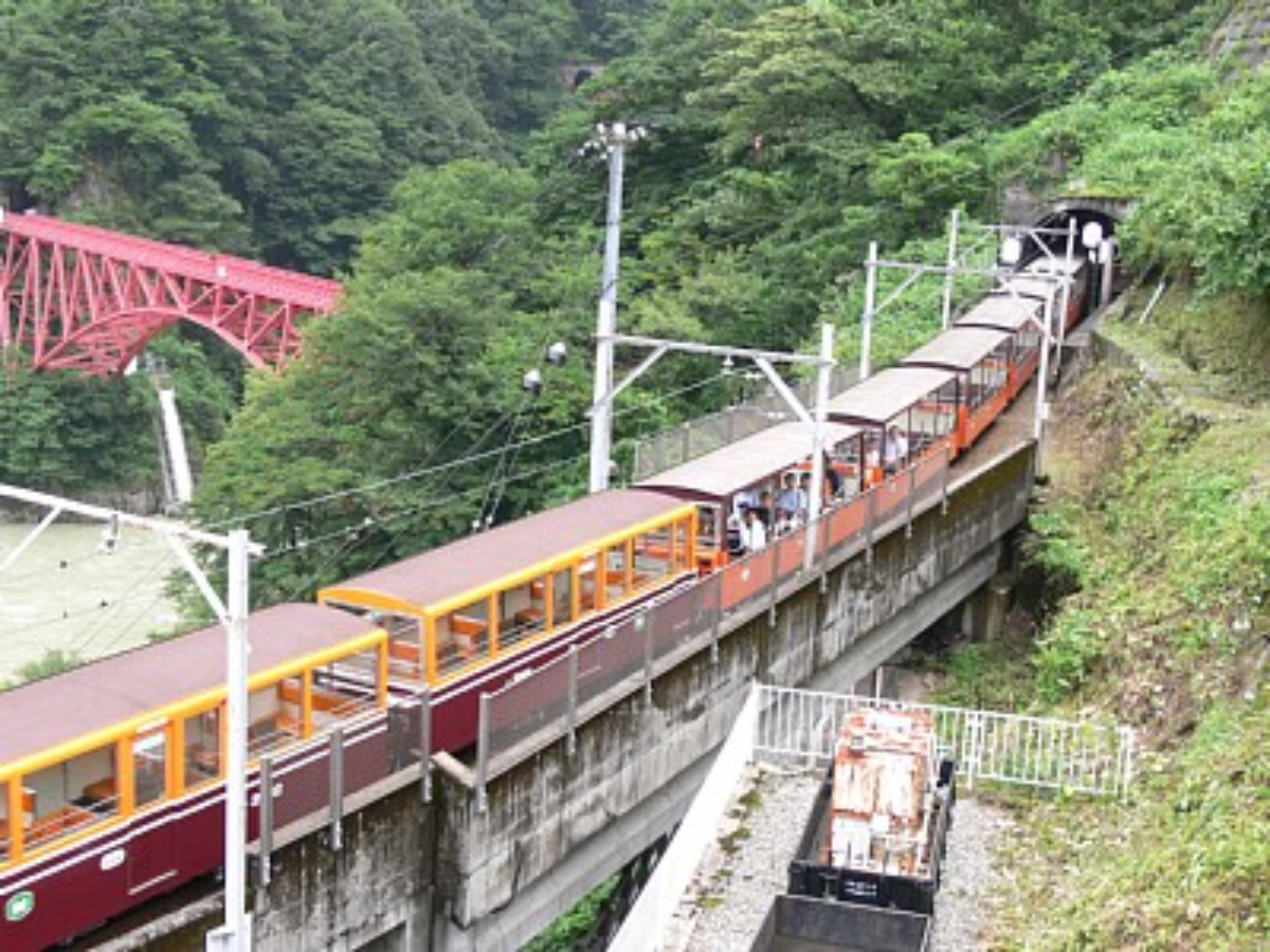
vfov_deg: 29.7
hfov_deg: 38.9
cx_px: 635
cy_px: 476
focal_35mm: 49
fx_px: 1798
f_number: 4
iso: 80
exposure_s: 1/80
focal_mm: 10.4
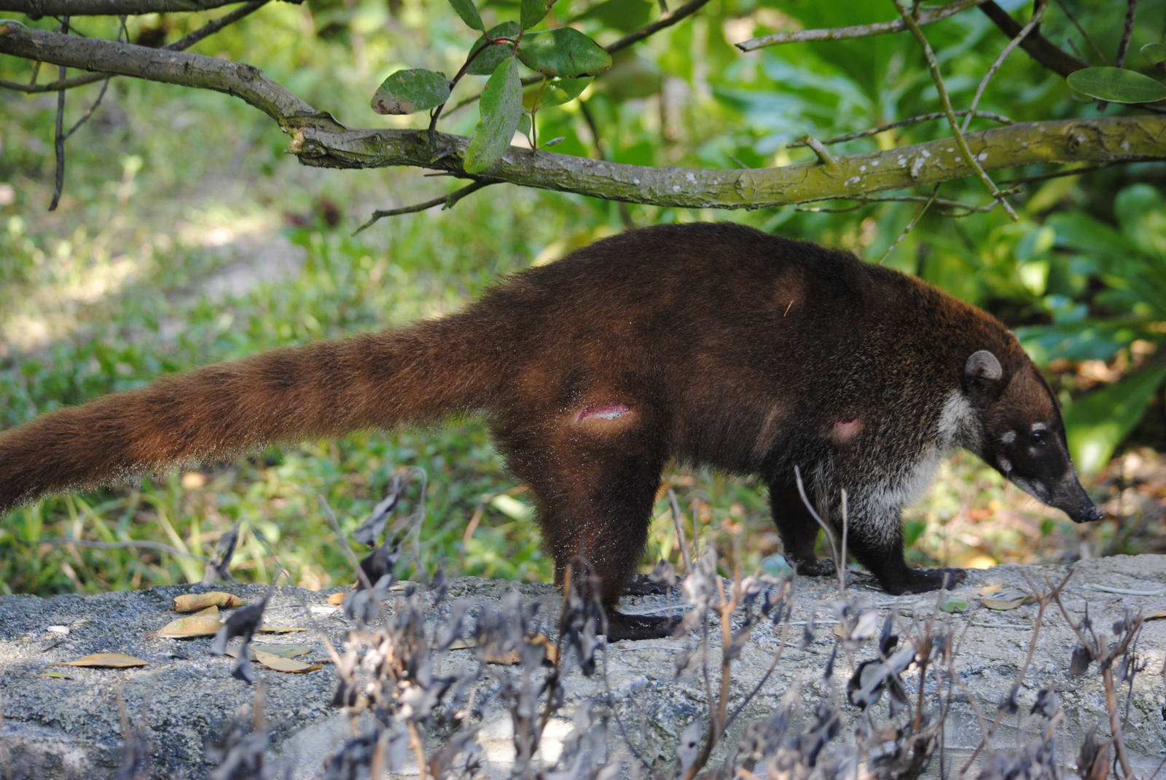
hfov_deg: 21.9
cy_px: 390
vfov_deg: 14.7
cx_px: 583
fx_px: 3016
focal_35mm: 93
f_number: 4.5
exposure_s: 1/125
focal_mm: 62
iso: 250
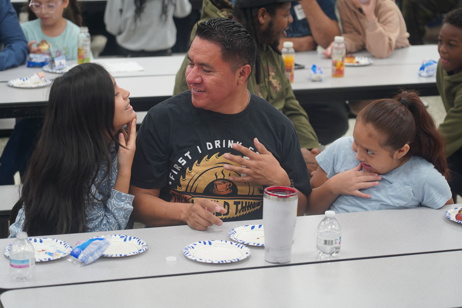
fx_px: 1348
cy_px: 154
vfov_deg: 13.0
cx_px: 231
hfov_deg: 19.5
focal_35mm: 105
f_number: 4
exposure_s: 1/160
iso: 1250
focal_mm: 105
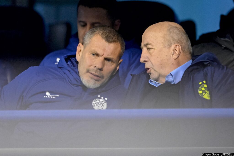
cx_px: 117
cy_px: 78
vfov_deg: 2.3
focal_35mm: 600
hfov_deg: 3.4
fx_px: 3900
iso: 4000
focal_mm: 400
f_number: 2.8
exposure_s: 1/400
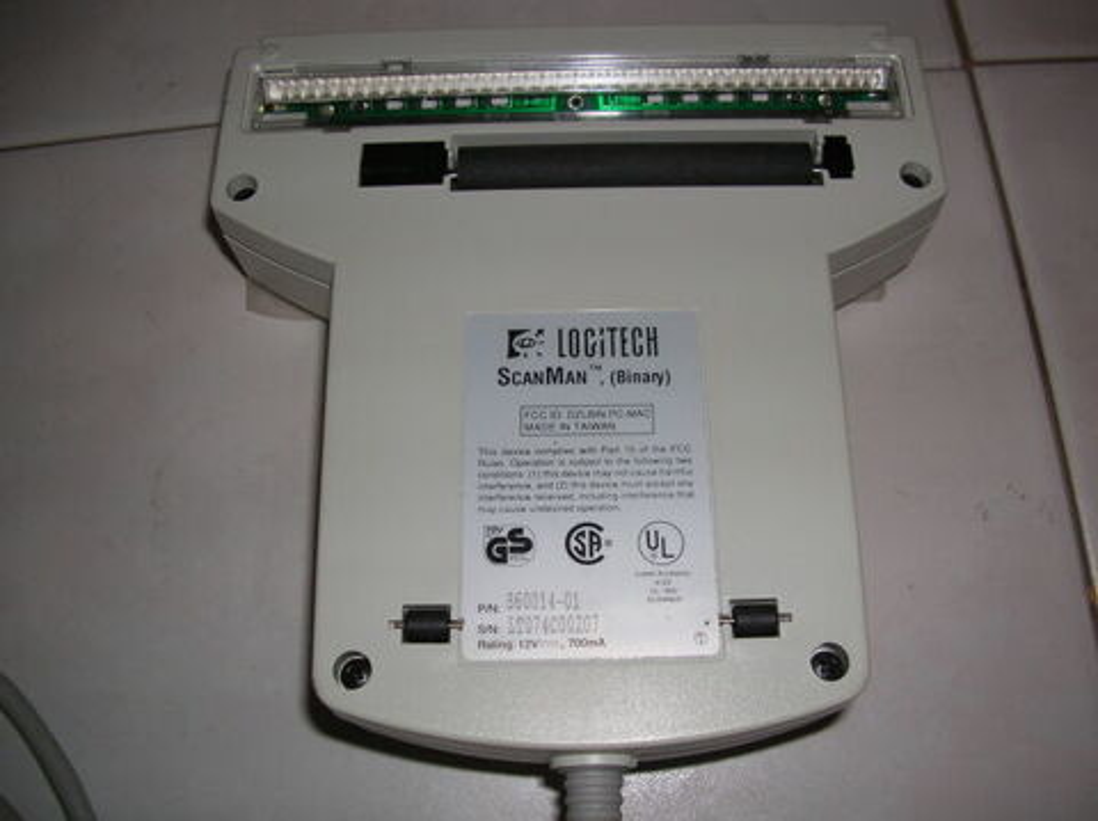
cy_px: 410
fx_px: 1109
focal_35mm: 35
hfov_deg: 52.7
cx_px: 549
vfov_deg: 40.6
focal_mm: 5.8
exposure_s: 1/60.1
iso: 50
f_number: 2.8
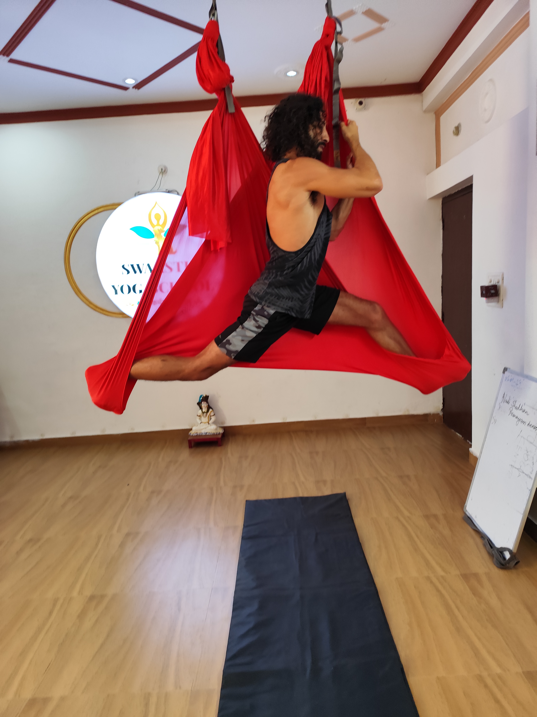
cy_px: 358
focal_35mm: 23
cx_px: 268
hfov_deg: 58.9
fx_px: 476
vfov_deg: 73.9
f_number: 1.65
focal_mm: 6.19
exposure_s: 1/50
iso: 320
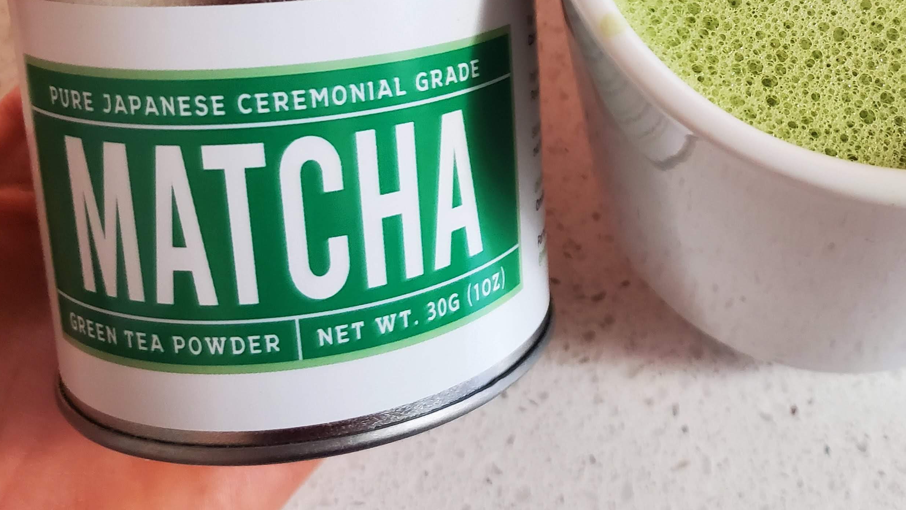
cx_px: 731
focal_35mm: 46
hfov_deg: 42.5
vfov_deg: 25.0
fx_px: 1105
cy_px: 28
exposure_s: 1/39
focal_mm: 4.3
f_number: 1.5
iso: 250
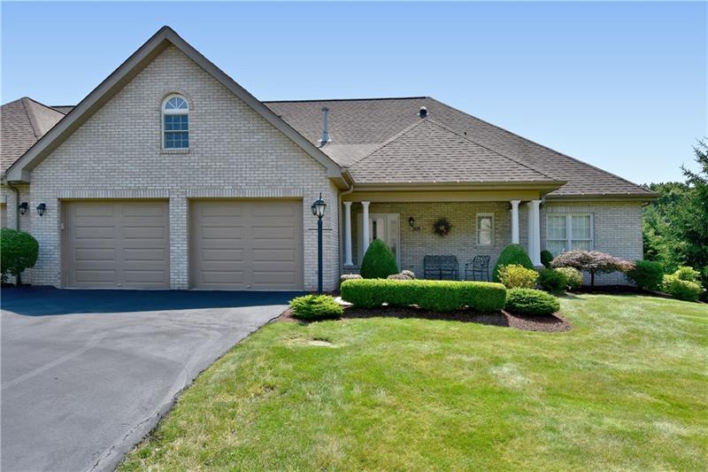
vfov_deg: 56.1
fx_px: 442
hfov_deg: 77.3
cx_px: 354
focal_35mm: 22
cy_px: 236
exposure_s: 1/320
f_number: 10
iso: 200
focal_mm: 15
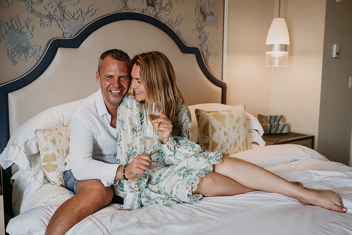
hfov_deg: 54.4
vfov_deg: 37.9
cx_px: 176
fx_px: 342
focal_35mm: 35
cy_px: 118
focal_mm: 35
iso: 800
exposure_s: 1/250
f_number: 2.8
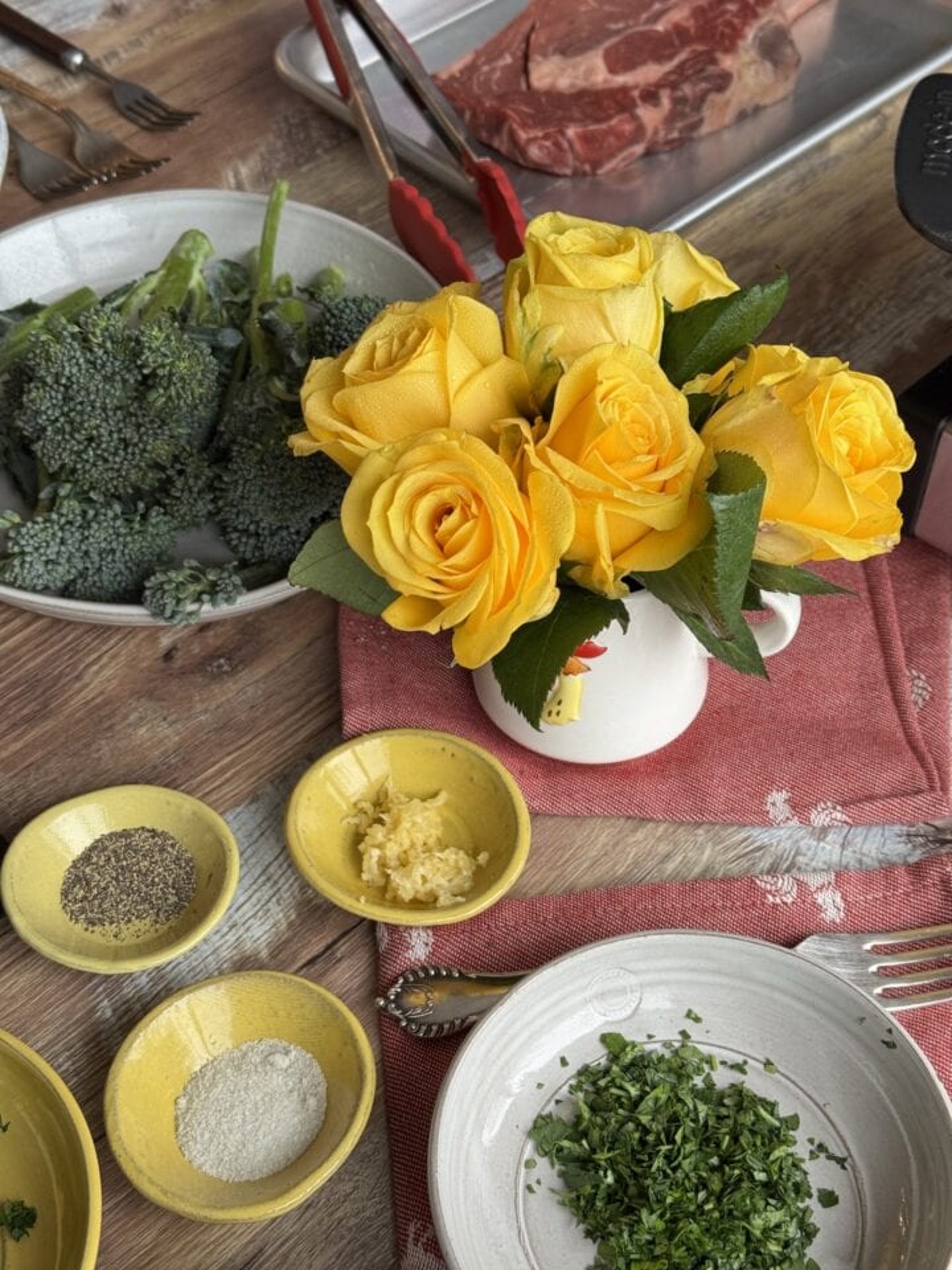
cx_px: 476
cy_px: 635
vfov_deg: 39.7
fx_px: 1760
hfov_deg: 30.3
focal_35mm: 48
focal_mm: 6.76
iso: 100
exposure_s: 1/119
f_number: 1.78
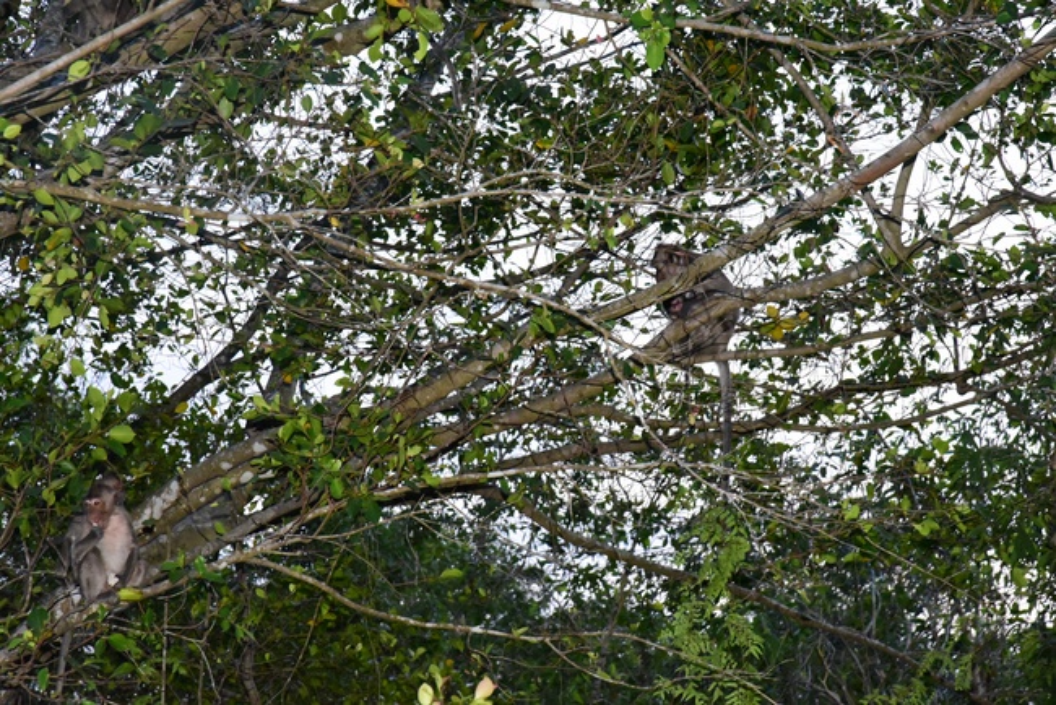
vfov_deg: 11.4
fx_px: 3521
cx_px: 528
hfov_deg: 17.1
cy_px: 352
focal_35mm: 120
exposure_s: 1/100
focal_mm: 120
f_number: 11
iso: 9000
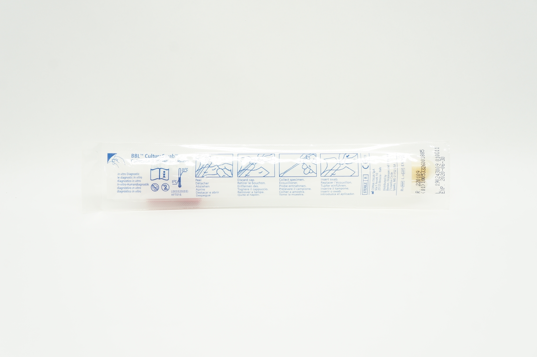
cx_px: 268
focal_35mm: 46
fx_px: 693
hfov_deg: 42.4
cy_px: 178
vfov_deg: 28.9
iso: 400
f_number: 8
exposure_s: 1/30
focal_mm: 31
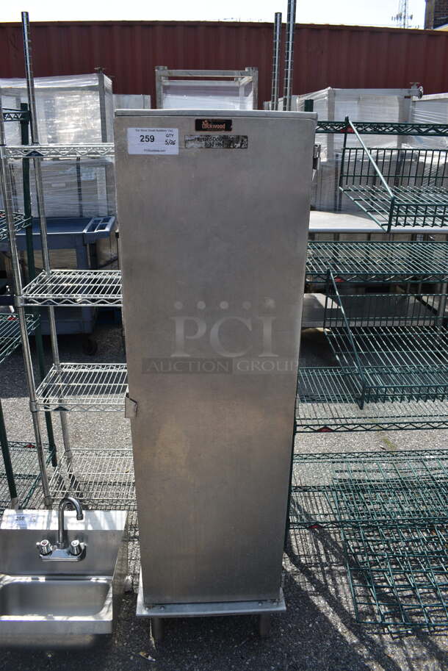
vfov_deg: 67.3
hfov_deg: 48.0
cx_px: 224
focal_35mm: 27
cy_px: 336
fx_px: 503
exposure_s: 1/250
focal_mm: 18
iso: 110
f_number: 8
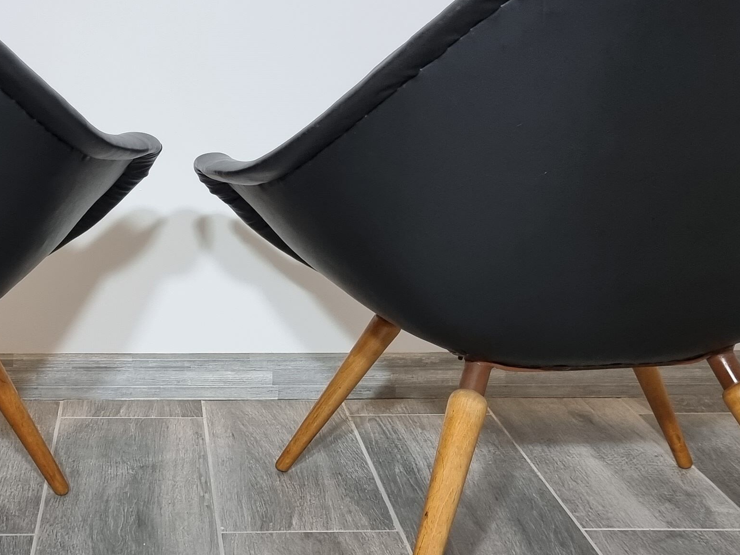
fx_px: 1325
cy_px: 232
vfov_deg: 23.6
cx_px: 178
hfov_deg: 30.6
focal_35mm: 62
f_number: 1.8
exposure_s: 1/100
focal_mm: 6.7
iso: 100
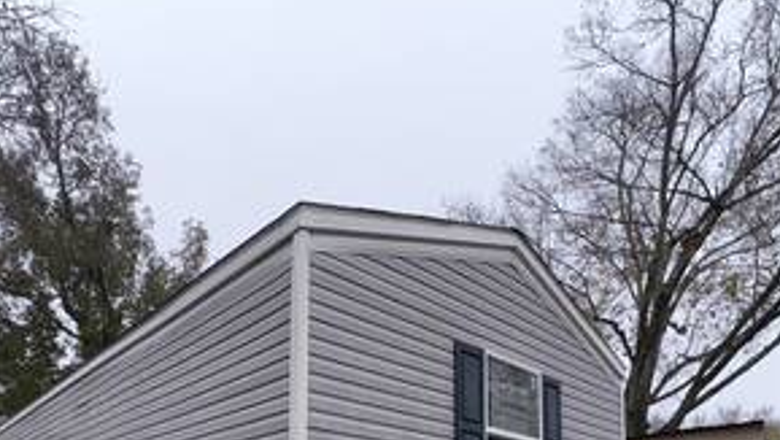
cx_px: 337
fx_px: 559
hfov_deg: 69.5
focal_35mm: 27
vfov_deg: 36.4
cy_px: 483
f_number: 2.2
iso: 32
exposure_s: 1/295
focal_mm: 2.22
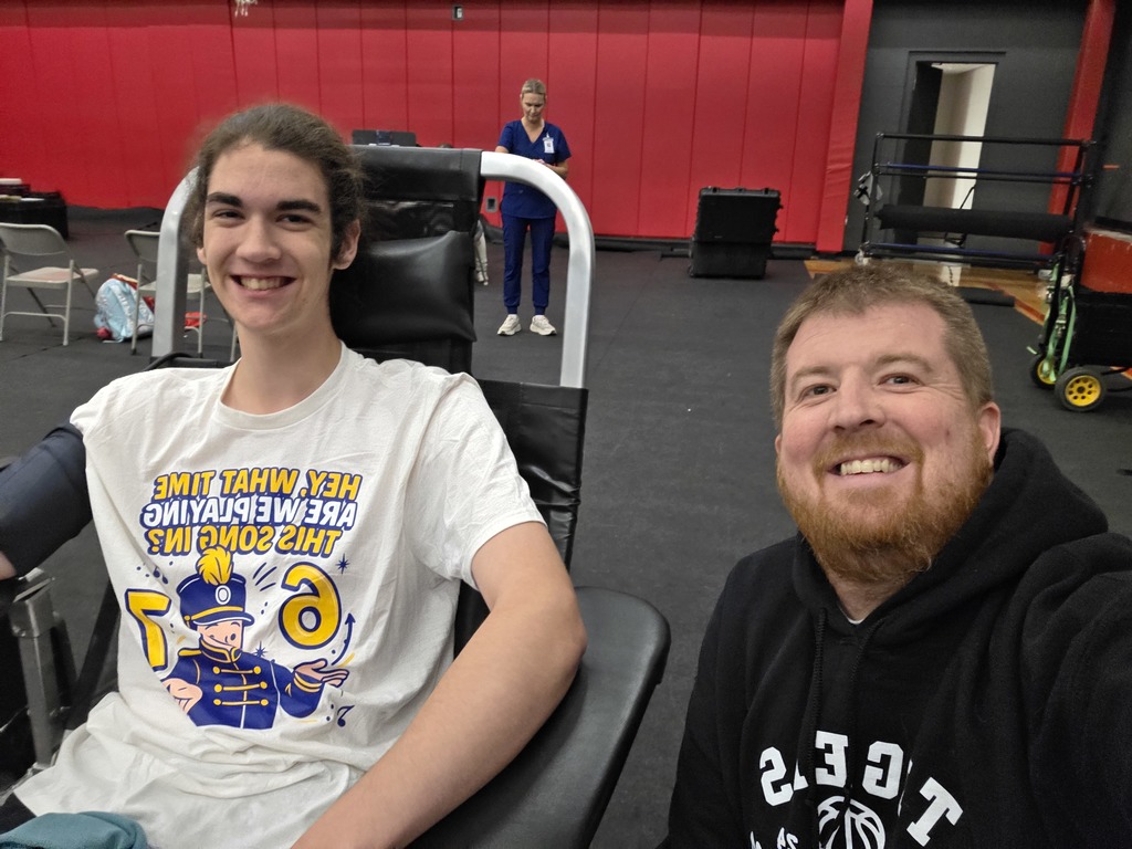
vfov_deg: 54.9
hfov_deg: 69.4
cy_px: 424
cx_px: 566
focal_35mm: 25
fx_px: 818
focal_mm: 3.3
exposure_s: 1/60.2
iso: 640
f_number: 2.2
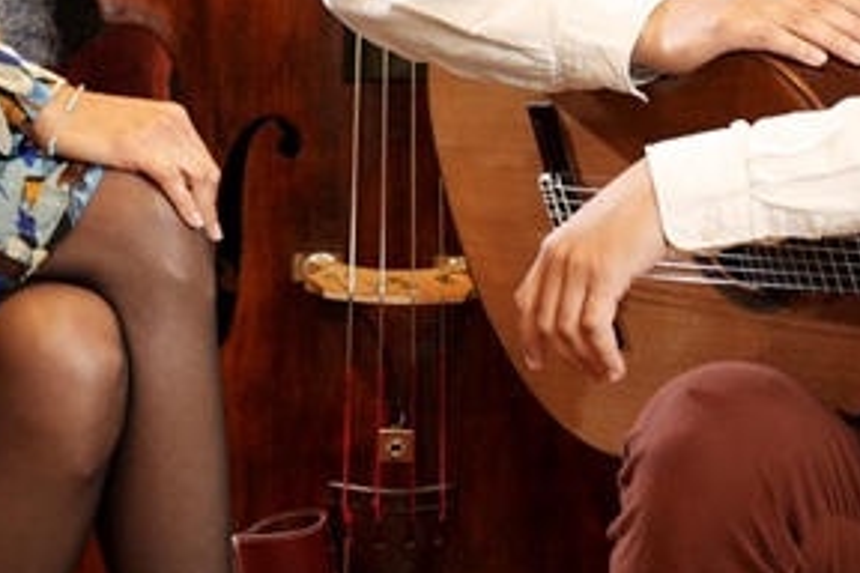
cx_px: 21
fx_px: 5398
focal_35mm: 226
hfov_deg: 9.1
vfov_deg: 6.0
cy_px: -281
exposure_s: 1/80
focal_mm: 65
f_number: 2.8
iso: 1000
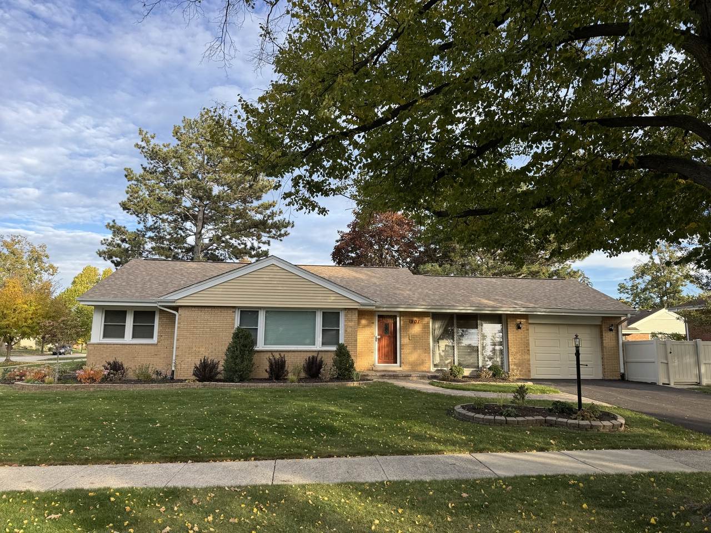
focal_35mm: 24
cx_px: 356
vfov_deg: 56.8
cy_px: 266
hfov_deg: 71.6
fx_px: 493
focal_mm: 6.76
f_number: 1.78
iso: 80
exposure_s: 1/1112
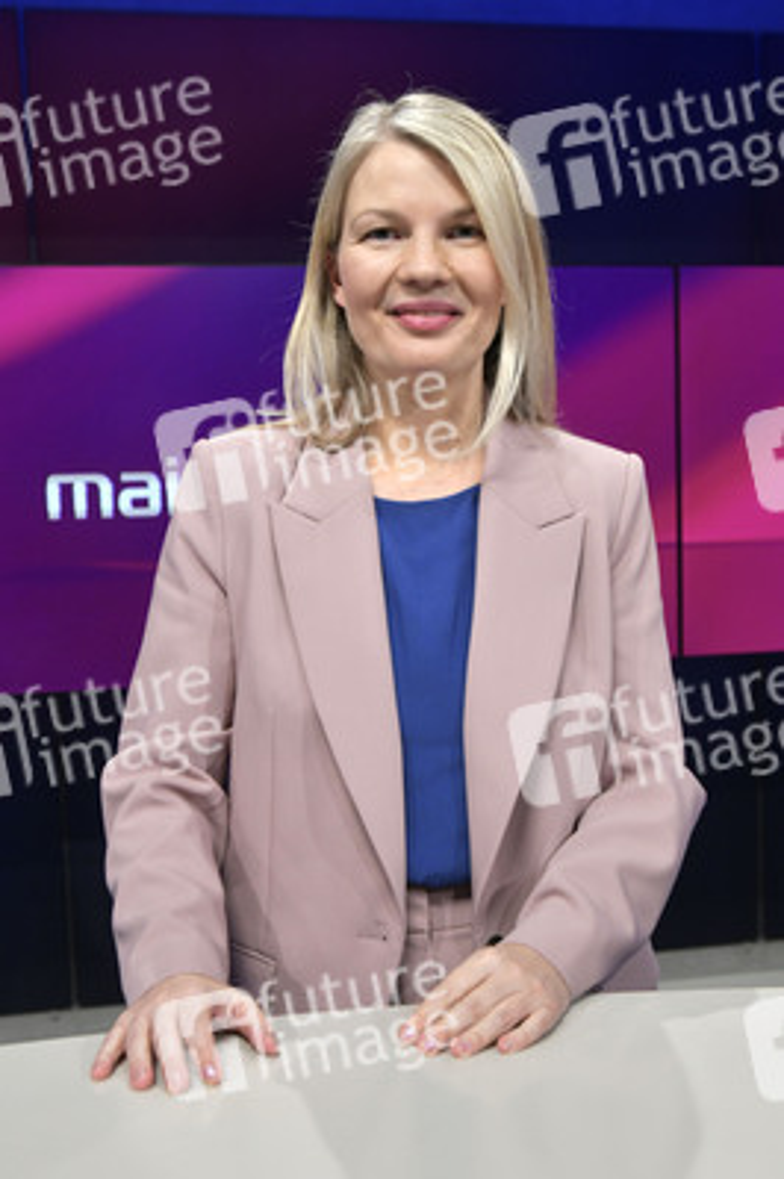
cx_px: 392
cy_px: 590
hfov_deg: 35.0
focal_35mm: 38
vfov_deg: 50.7
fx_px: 1243
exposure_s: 1/200
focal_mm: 38
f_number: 5.6
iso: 1600
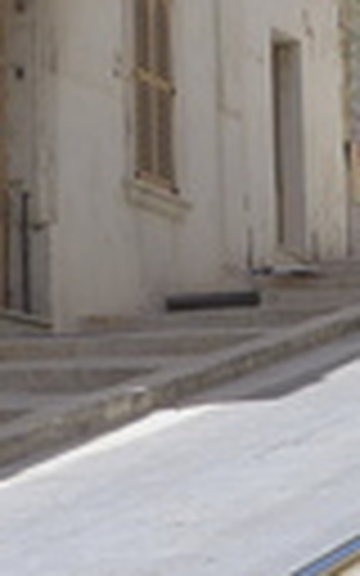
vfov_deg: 10.2
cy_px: -189
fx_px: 3140
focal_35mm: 200
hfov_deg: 6.6
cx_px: 61
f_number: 2.8
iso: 80
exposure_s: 1/2000
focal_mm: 6.9
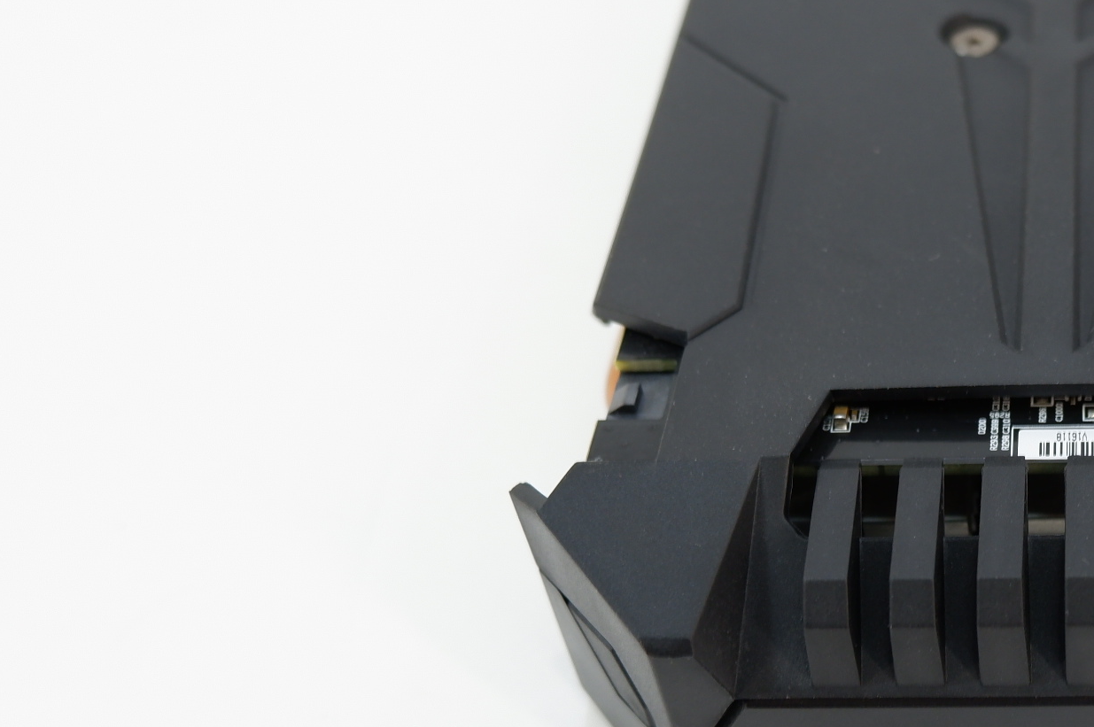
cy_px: 388
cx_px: 1016
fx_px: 1700
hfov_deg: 33.5
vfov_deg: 24.1
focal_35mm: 56
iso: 200
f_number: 3.5
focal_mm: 15
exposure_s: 1/70
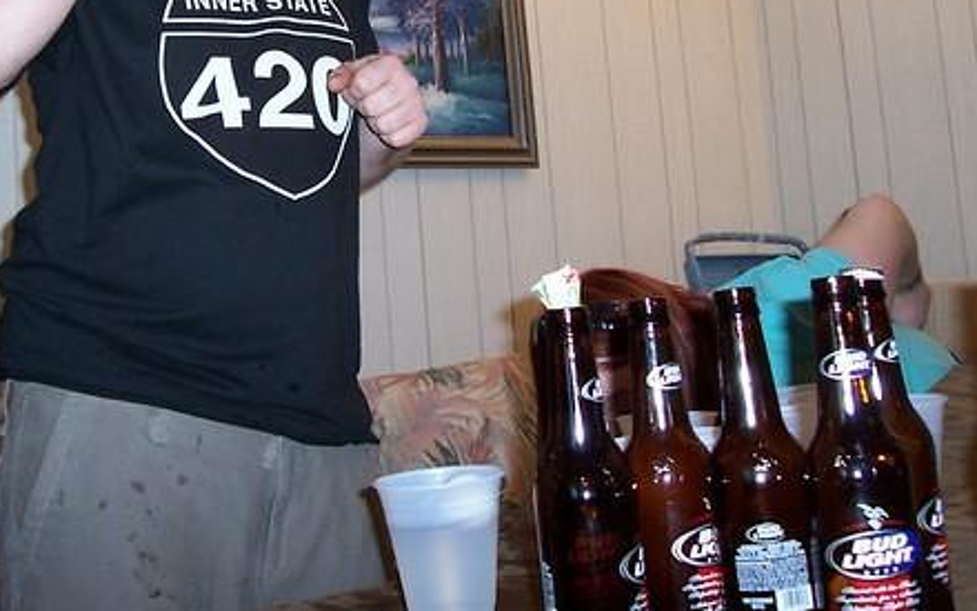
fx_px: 1518
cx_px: 380
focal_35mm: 57
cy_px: 80
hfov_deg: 35.5
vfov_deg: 22.3
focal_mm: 5.6
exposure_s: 1/60
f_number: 2.8
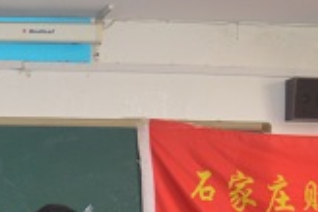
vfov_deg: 11.1
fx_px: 1068
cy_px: 259
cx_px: -128
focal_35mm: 121
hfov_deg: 15.8
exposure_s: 1/60
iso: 500
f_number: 3.8
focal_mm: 20
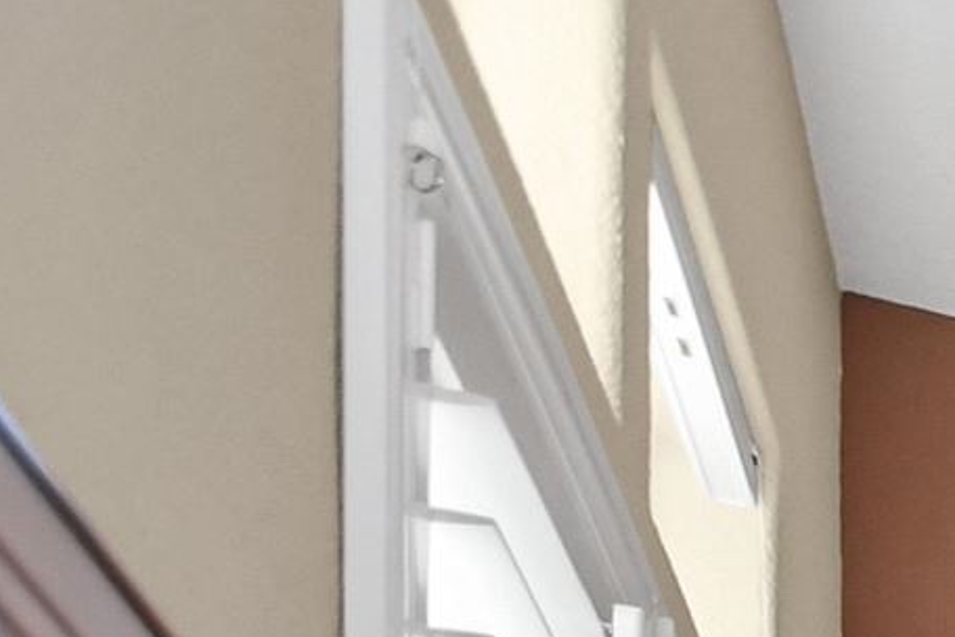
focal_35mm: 101
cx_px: 3175
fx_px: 2679
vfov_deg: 9.6
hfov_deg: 10.2
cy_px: 2041
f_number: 4
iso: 1000
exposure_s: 1/250
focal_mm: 10
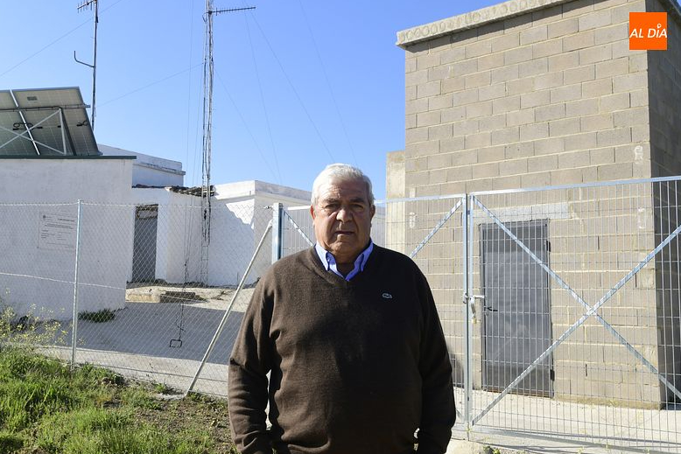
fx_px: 700
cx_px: 335
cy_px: 228
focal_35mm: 37
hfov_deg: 51.9
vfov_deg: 36.0
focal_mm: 24
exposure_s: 1/160
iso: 160
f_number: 9
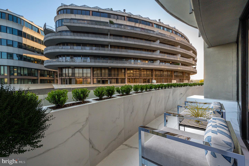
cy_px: 83
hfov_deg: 104.3
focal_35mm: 14
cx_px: 124
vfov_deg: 81.1
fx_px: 97
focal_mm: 14
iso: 800
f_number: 13
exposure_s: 1/125
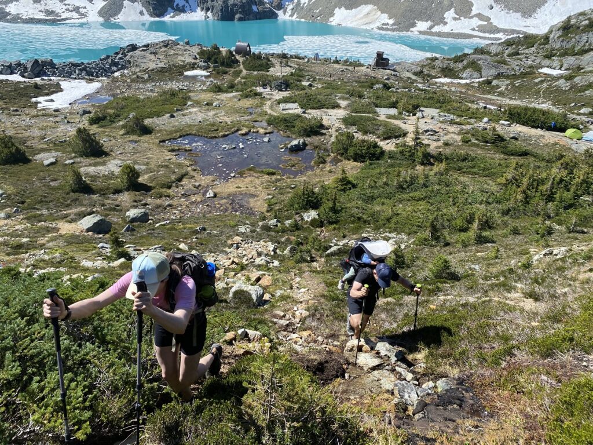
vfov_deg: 53.1
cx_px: 296
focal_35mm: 26
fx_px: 445
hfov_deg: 67.3
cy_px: 222
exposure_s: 1/1412
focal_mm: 4.25
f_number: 1.8
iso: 32
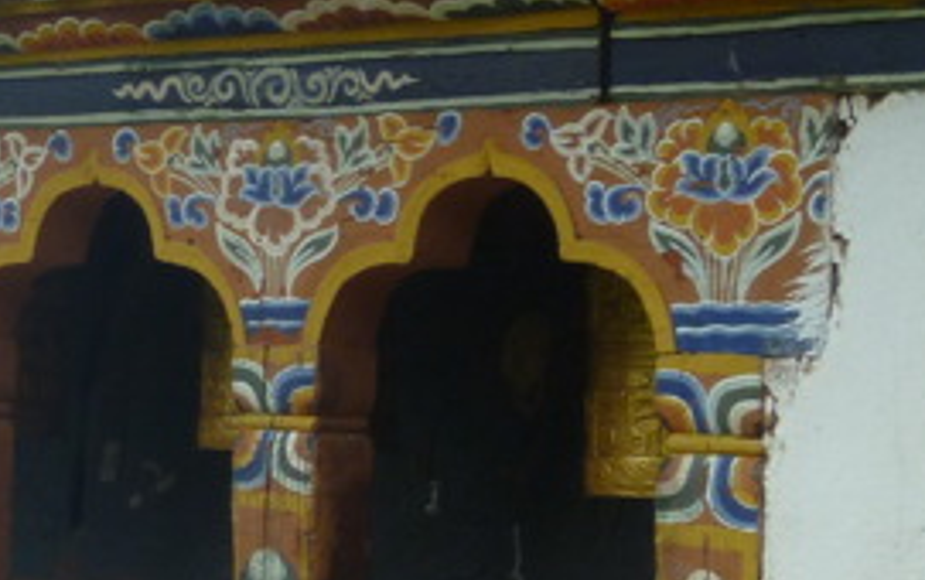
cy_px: 317
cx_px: -608
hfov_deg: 13.7
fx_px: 3533
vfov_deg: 9.4
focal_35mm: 140
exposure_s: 1/160
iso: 80
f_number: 5.6
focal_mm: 6.3
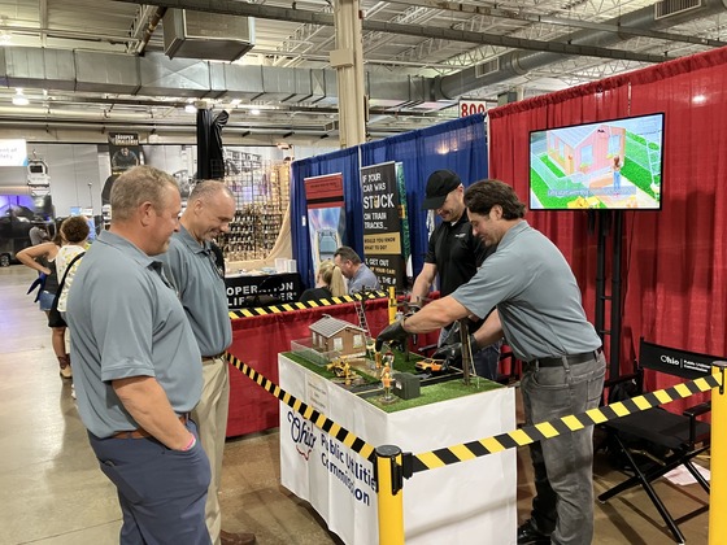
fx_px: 588
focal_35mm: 28
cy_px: 272
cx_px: 364
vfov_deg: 49.7
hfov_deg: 63.4
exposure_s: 1/40
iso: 320
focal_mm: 3.99
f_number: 1.8
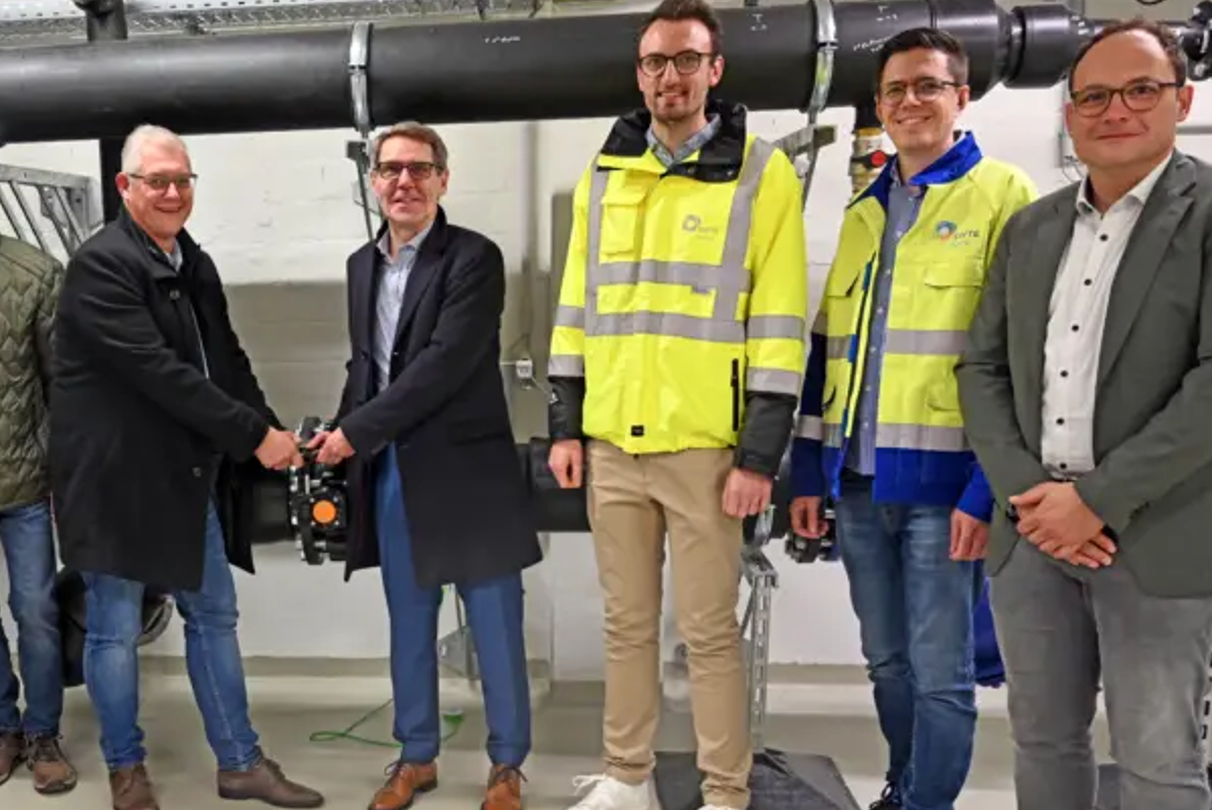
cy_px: 540
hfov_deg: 45.8
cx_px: 310
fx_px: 1381
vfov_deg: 32.4
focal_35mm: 41
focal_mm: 24
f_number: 4
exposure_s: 1/125
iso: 1100
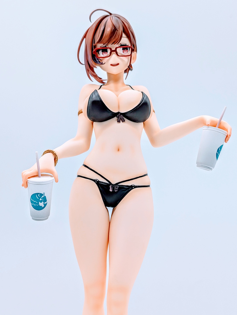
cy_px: 158
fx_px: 446
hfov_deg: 29.7
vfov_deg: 38.9
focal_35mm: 49
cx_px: 118
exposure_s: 1/64.9
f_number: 1.68
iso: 24
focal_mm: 6.9
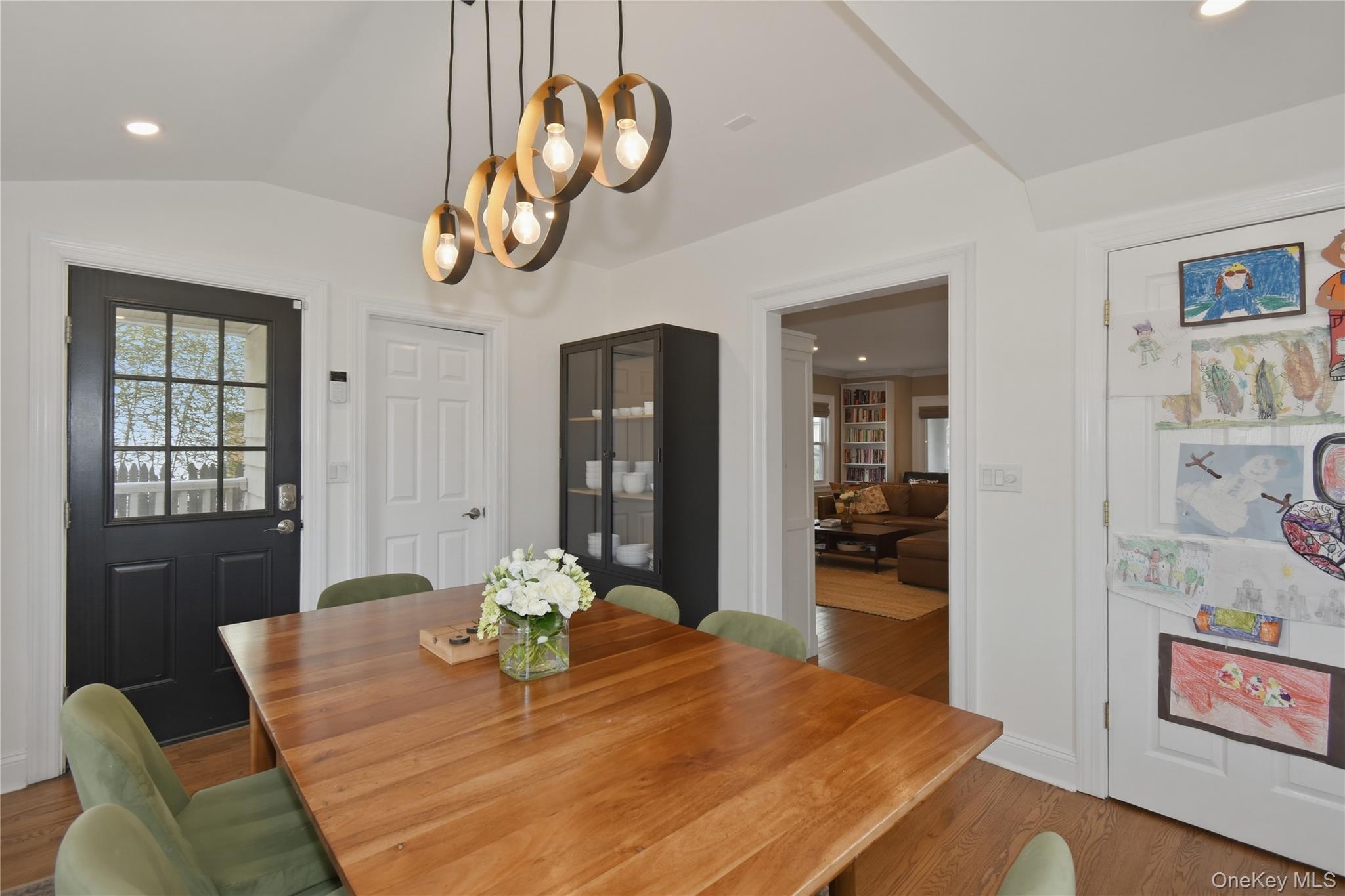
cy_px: 448
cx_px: 672
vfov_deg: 77.3
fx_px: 560
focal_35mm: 15
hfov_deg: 100.4
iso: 180
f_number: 5.6
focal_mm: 10
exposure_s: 1/125
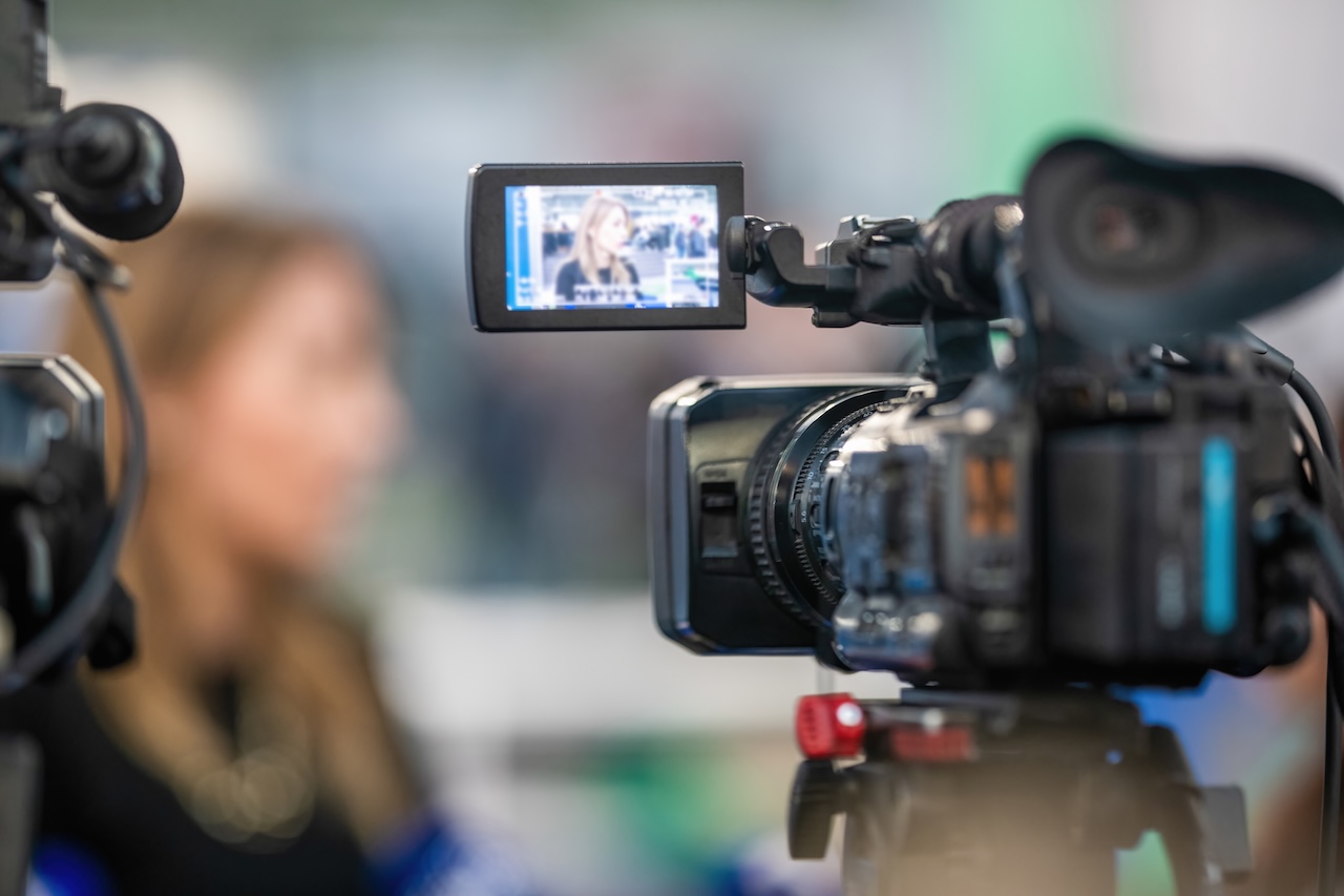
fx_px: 5039
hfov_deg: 15.2
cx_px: 672
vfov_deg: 10.2
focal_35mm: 135
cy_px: 448
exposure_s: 1/200
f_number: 2
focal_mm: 135
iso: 1600
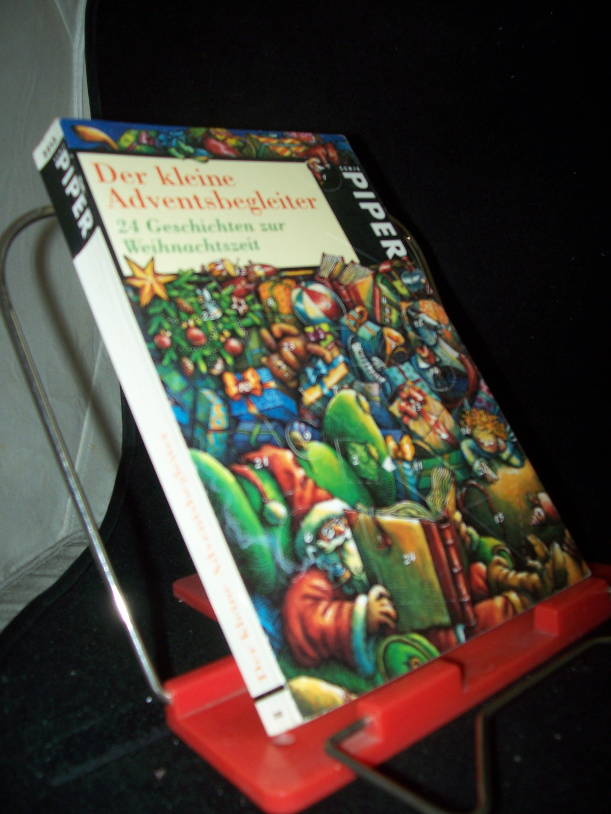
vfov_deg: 54.0
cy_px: 407
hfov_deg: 41.8
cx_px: 306
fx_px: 800
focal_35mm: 34
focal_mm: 5.6
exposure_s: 1/60
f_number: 2.7
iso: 80
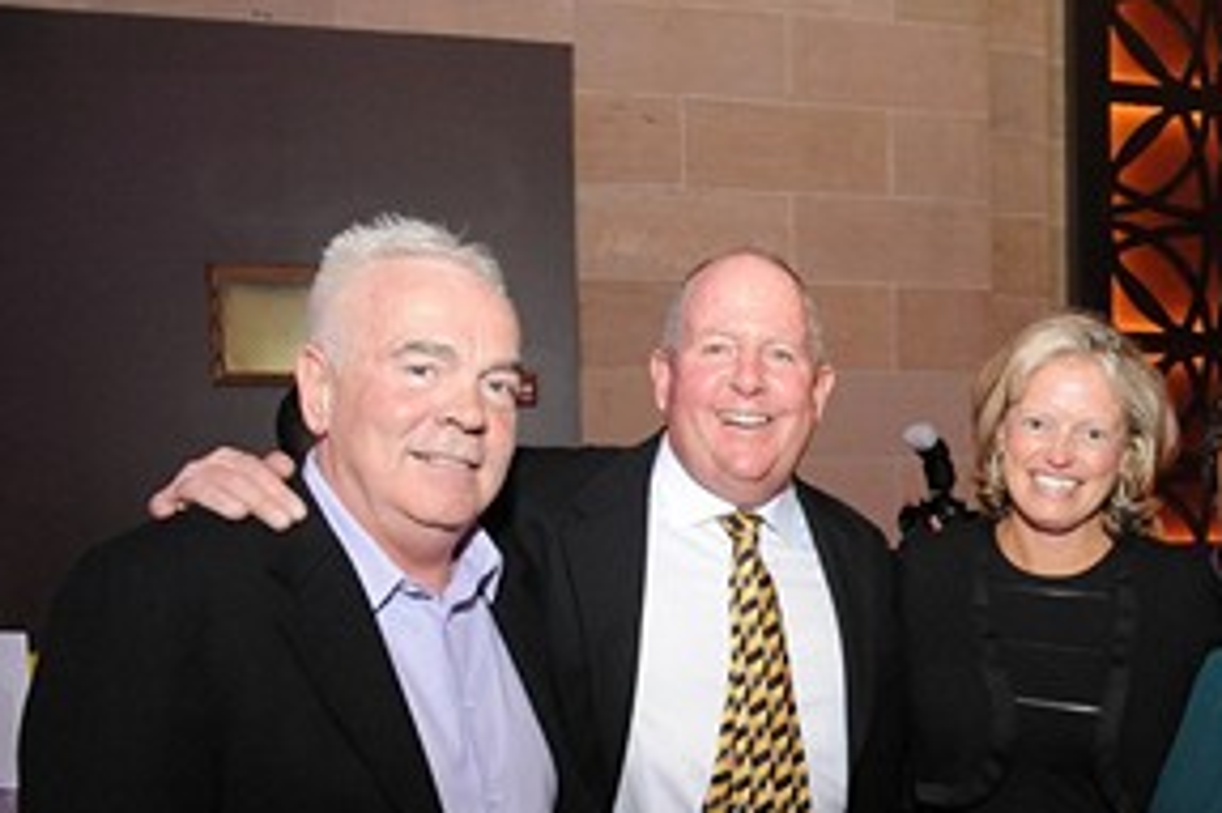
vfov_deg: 28.5
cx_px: 1035
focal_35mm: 46
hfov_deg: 40.4
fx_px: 1560
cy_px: 668
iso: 4000
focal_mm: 24
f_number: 6.3
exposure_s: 1/40
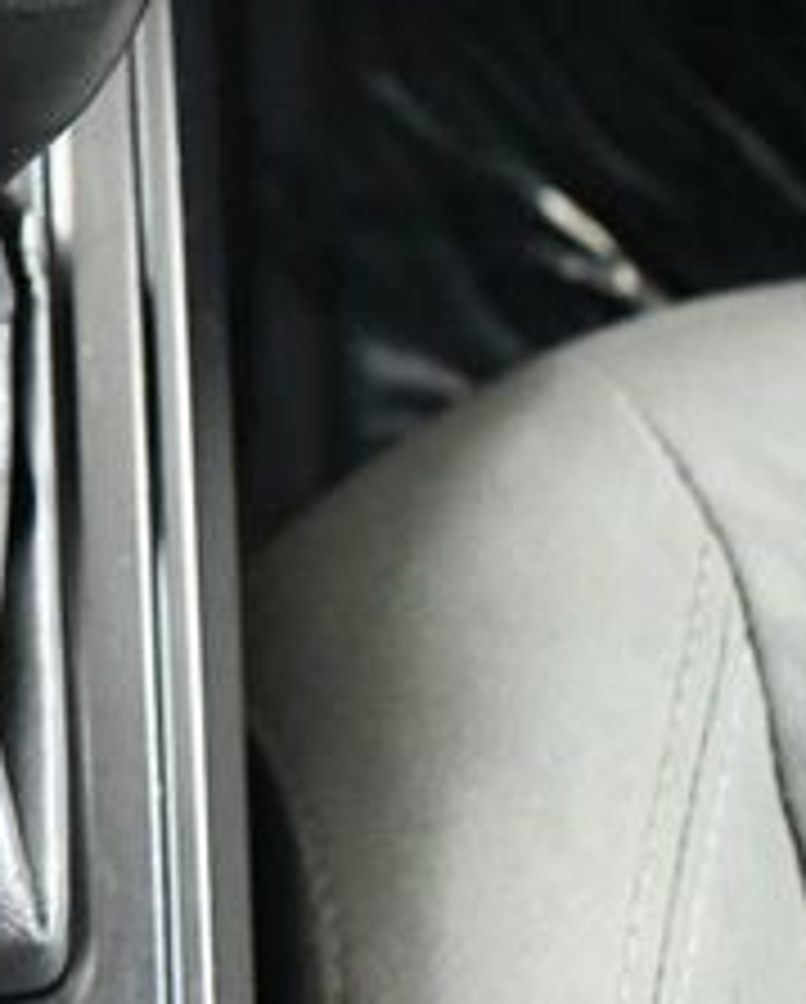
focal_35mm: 97
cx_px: -423
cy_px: 353
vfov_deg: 19.7
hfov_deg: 14.7
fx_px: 2886
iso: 8000
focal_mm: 18
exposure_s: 1/60
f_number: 3.5
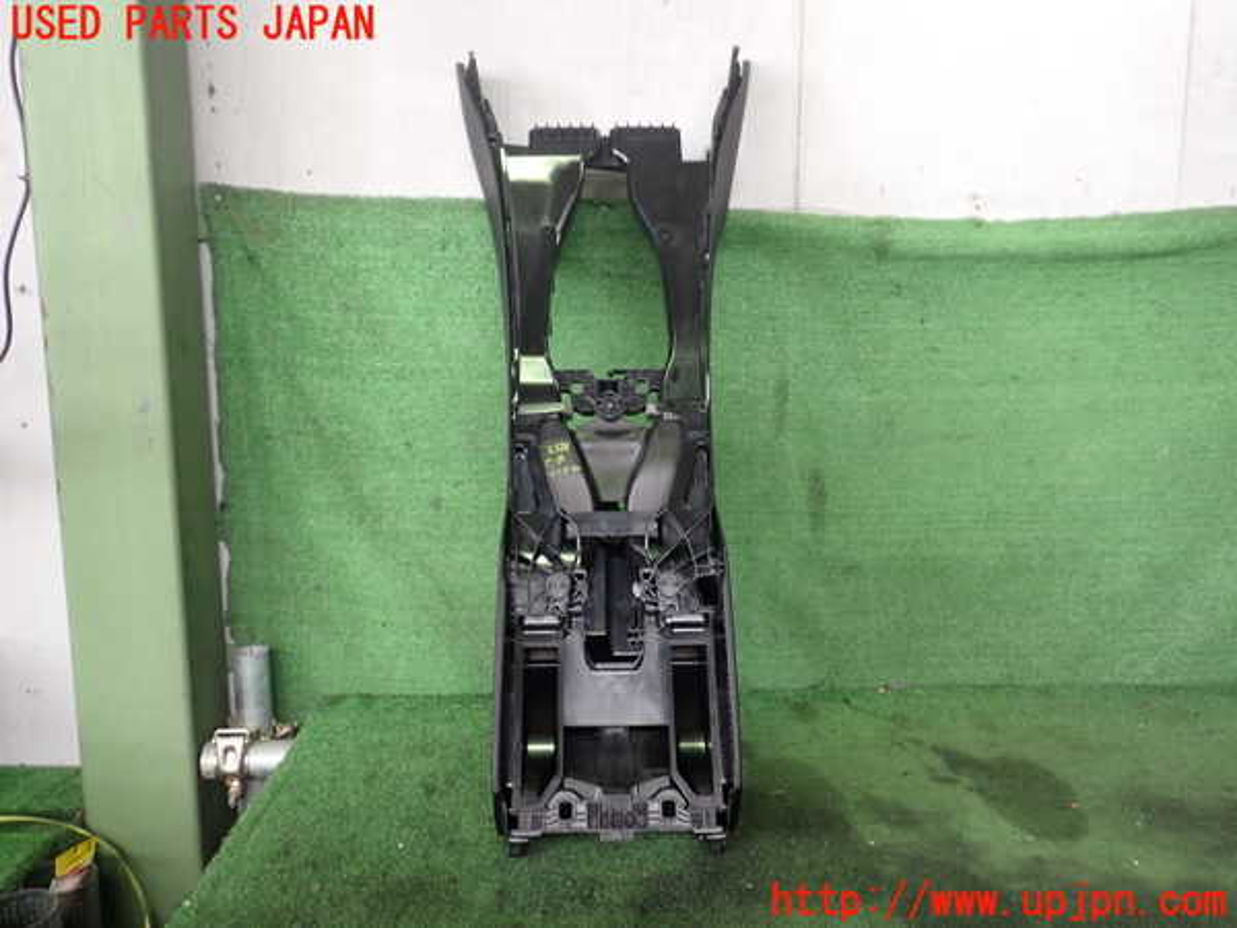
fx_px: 1072
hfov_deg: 60.0
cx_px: 618
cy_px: 464
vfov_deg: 46.8
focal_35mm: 30
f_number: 2.3
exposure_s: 1/40
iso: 200
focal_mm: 5.4
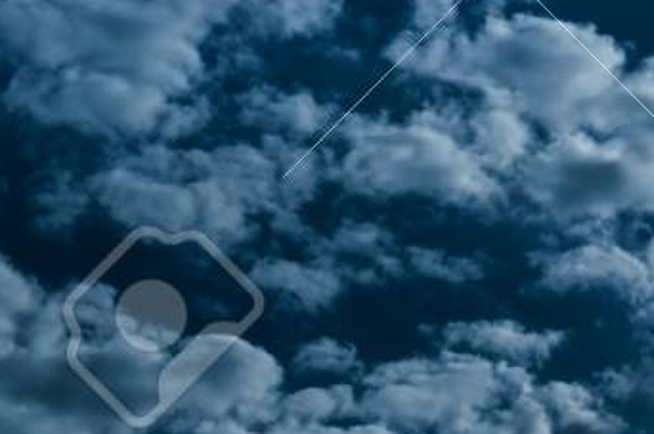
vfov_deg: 8.0
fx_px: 3102
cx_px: 1201
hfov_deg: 11.2
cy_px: 246
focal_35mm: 171
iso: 200
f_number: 7.1
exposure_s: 1/1250
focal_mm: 30
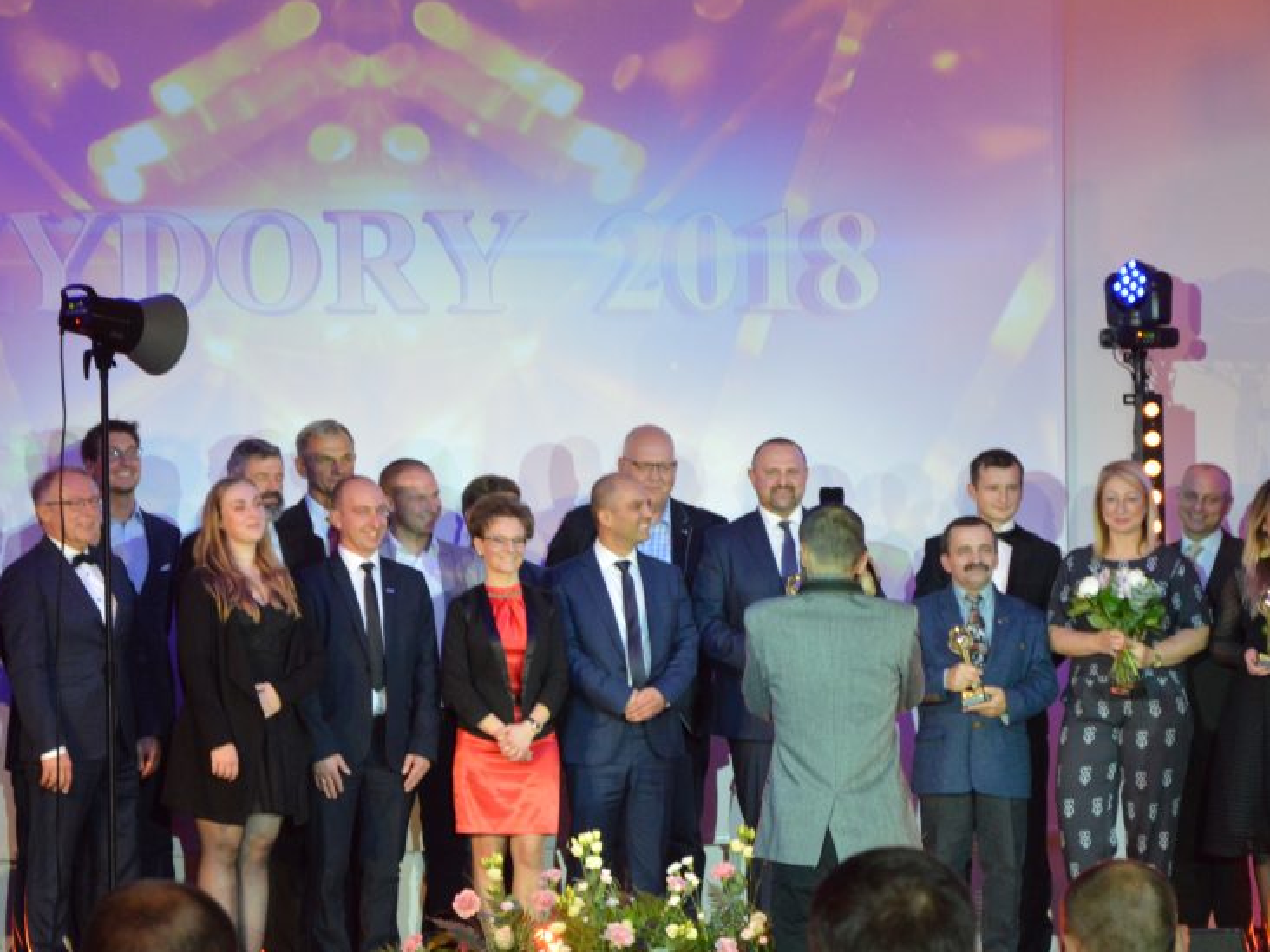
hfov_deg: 9.8
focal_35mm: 201
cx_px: 791
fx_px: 7367
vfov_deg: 7.4
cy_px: 565
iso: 1250
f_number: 5.6
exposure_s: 1/60
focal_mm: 85
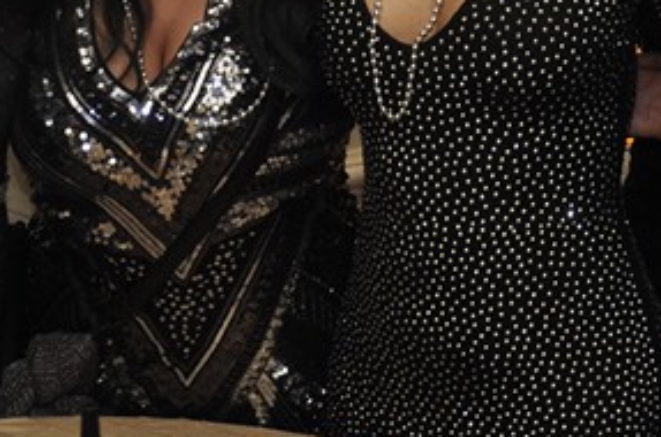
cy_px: -110
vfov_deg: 10.2
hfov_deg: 15.5
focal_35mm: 131
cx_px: 71
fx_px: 2395
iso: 400
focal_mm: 25
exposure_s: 1/60
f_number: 5
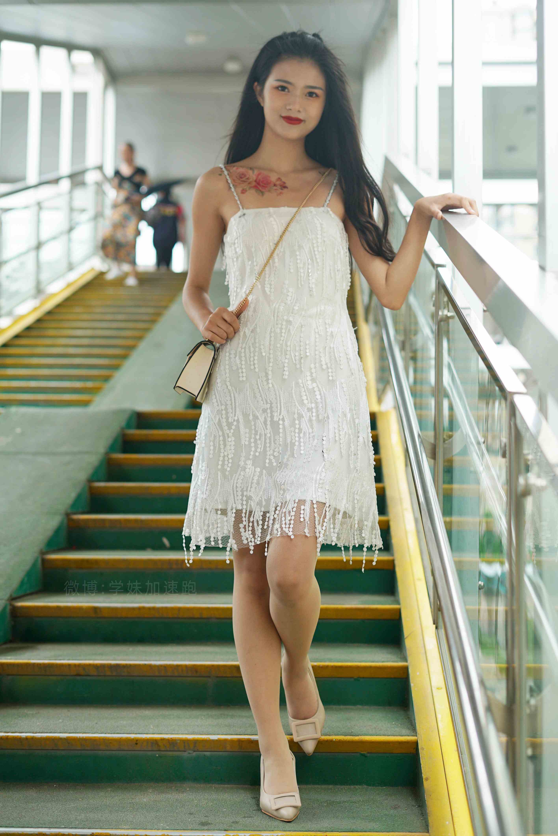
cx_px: 279
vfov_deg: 39.6
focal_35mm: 50
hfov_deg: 27.0
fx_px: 1161
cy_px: 418
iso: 160
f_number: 2.8
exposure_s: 1/500
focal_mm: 50
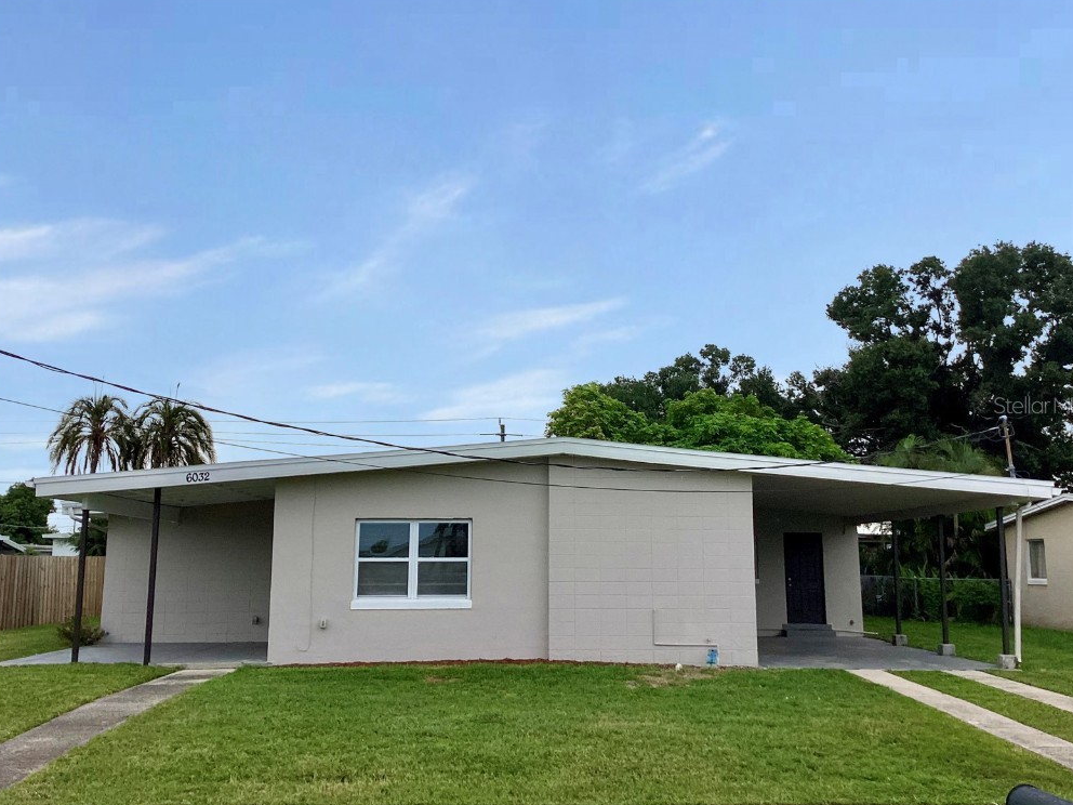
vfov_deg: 44.2
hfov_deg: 56.8
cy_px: 405
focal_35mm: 32
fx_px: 992
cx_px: 542
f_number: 2.4
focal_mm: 3.3
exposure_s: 1/1087
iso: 25
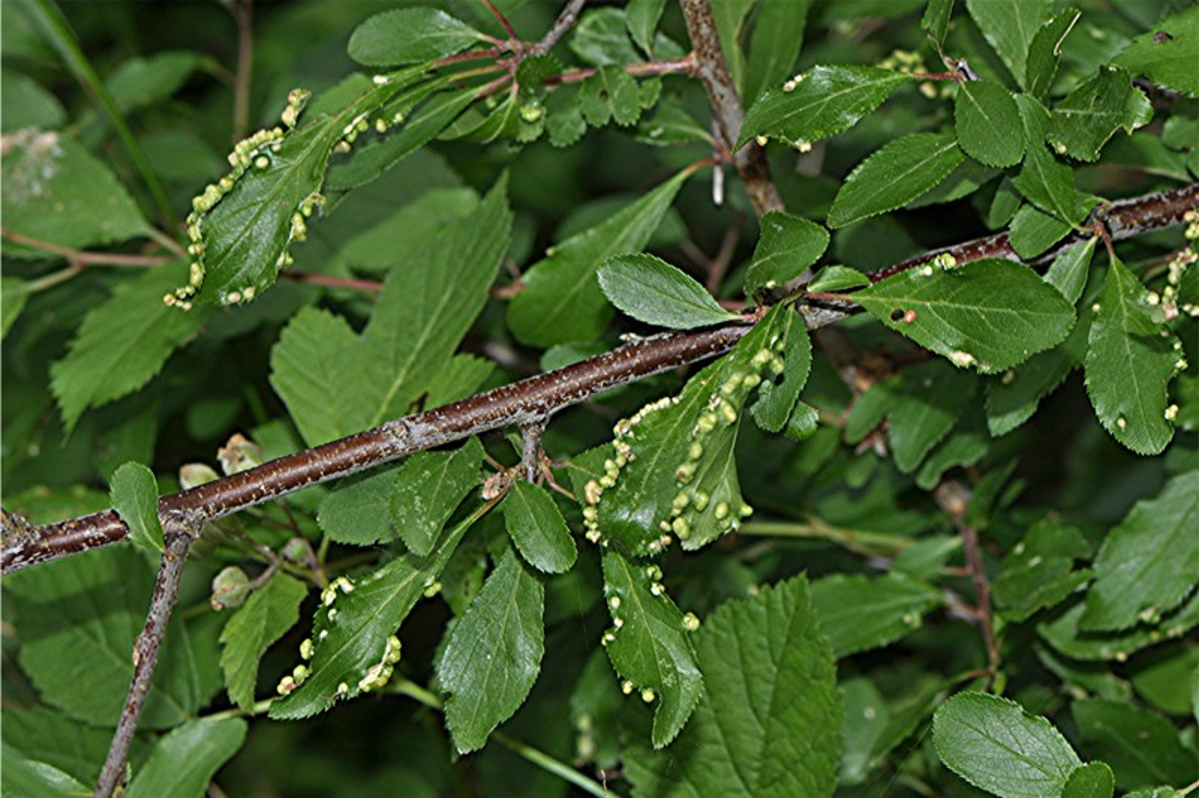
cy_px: 399
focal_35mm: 158
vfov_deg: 8.7
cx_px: 600
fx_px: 5241
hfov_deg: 13.1
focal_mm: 105
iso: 200
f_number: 10
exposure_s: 1/60
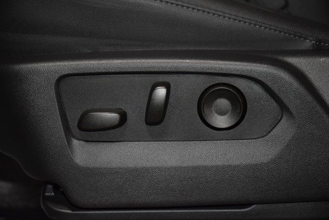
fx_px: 960
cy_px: 110
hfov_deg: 19.5
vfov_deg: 13.0
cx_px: 164
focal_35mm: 105
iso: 2200
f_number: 4.5
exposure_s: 1/100
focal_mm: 70
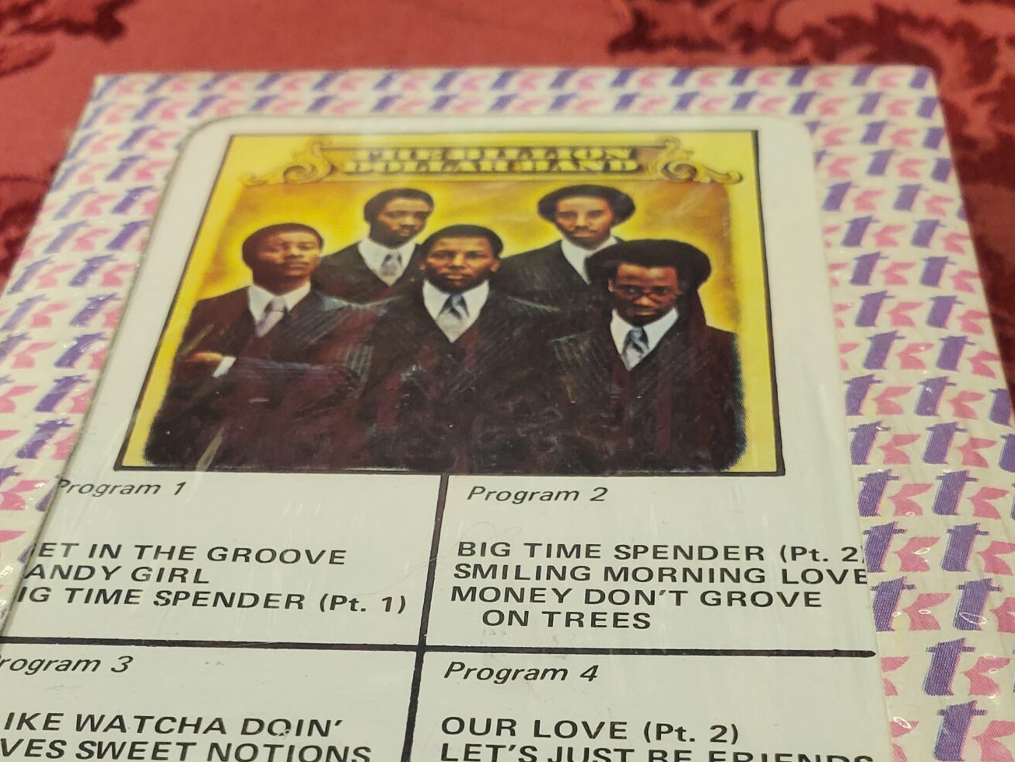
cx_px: 484
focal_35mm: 51
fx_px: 1496
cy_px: 723
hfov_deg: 37.5
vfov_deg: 27.3
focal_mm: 4.3
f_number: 2.4
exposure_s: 1/120
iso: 160
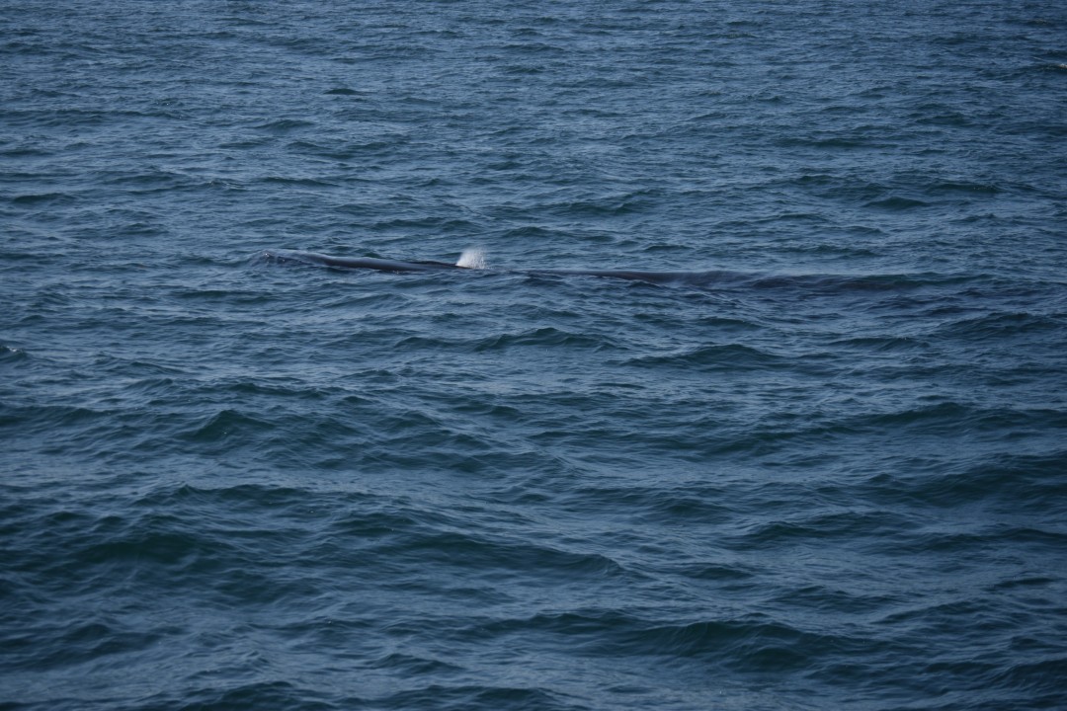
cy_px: 356
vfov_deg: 12.2
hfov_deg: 18.2
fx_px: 3334
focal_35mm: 112
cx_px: 534
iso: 200
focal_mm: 75
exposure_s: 1/4000
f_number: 4.2
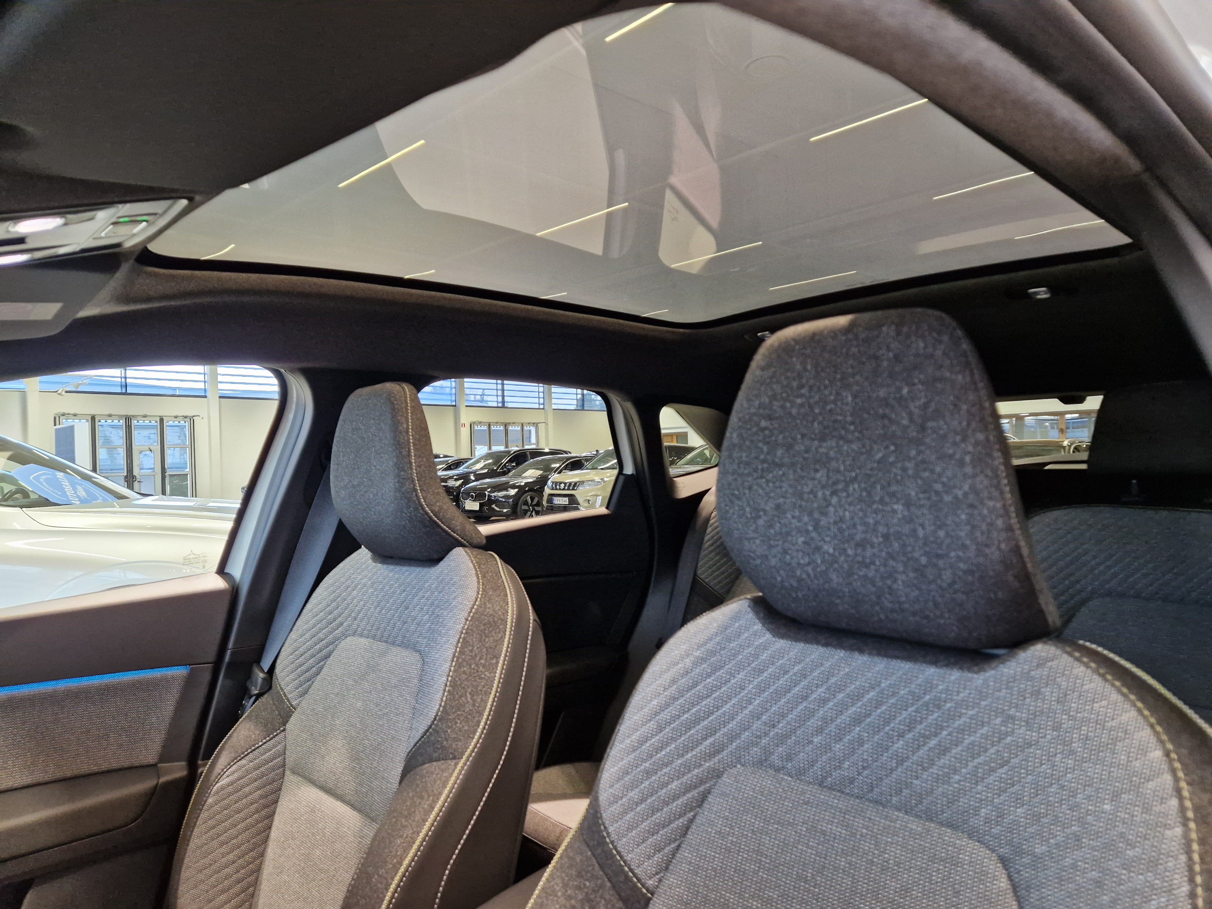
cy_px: 454
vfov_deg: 58.9
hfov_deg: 73.9
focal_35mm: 23
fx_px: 805
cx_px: 606
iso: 500
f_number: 1.8
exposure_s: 1/100
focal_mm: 5.4
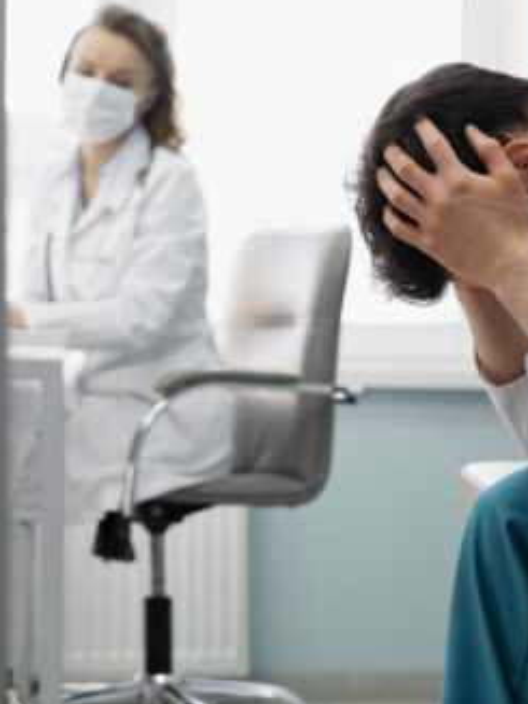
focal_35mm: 129
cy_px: 250
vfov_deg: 15.3
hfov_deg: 11.4
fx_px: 2625
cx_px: 504
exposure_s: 1/100
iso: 200
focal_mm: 63
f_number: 4.5
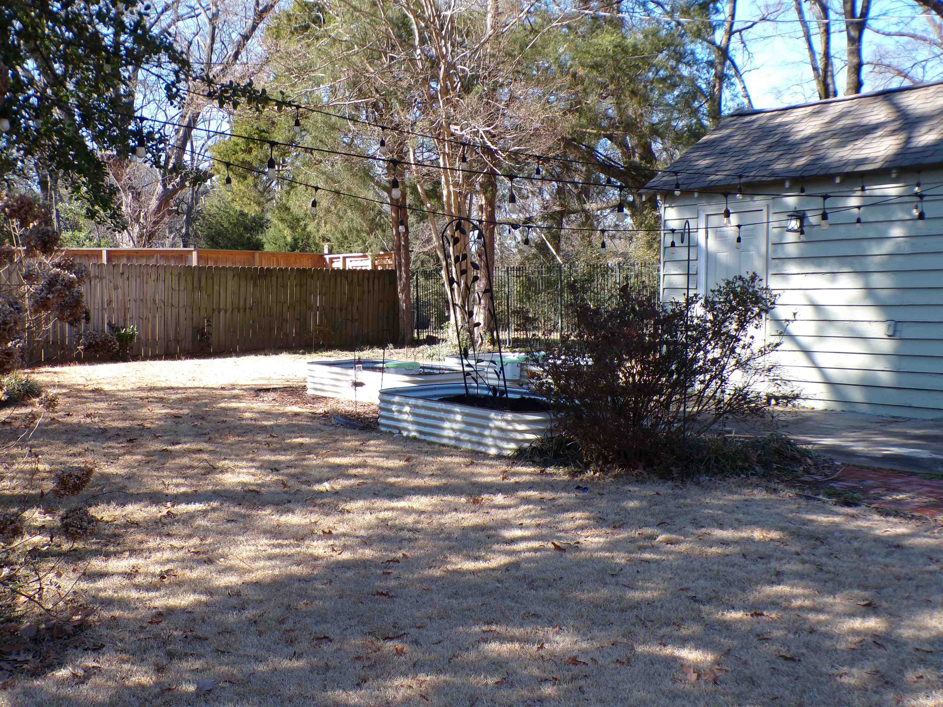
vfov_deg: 38.7
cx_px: 472
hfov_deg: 50.1
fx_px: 1008
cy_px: 354
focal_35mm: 37
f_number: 3.3
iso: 100
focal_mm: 6.6
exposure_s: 1/250
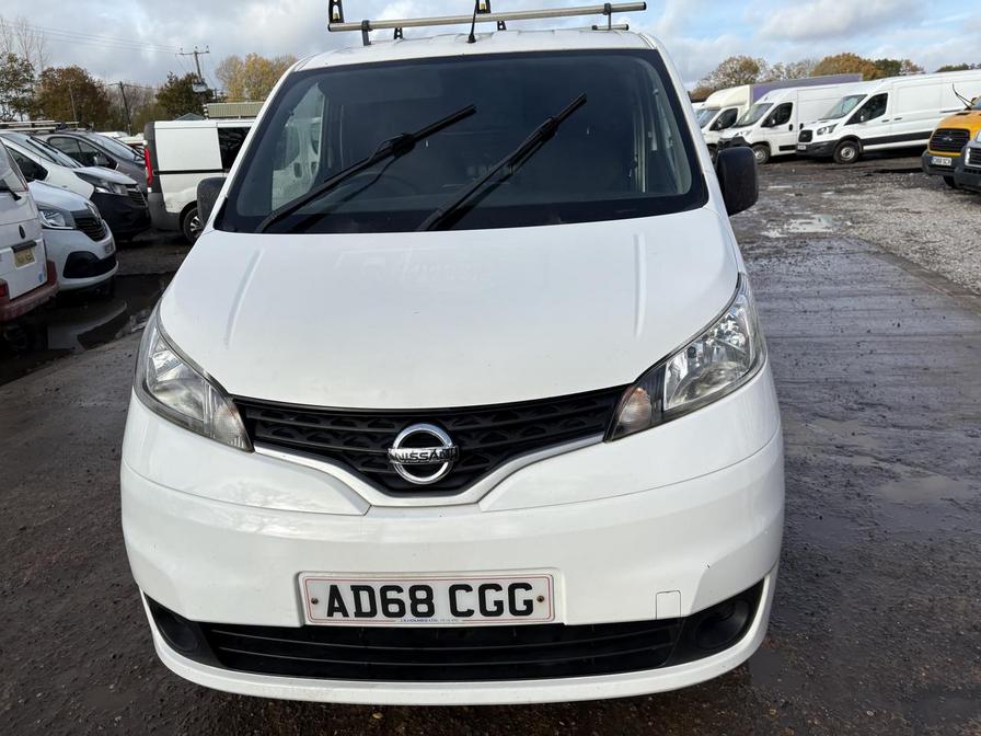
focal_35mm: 26
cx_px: 490
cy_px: 368
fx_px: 737
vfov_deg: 53.1
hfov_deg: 67.3
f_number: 1.6
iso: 50
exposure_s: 1/3448
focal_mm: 5.96
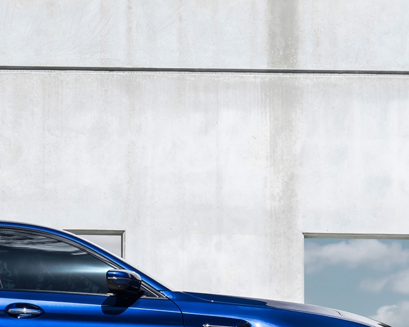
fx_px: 1489
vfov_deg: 12.5
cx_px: 34
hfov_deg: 15.4
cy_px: 250
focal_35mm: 123
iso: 125
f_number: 6.3
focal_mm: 43
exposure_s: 1/320
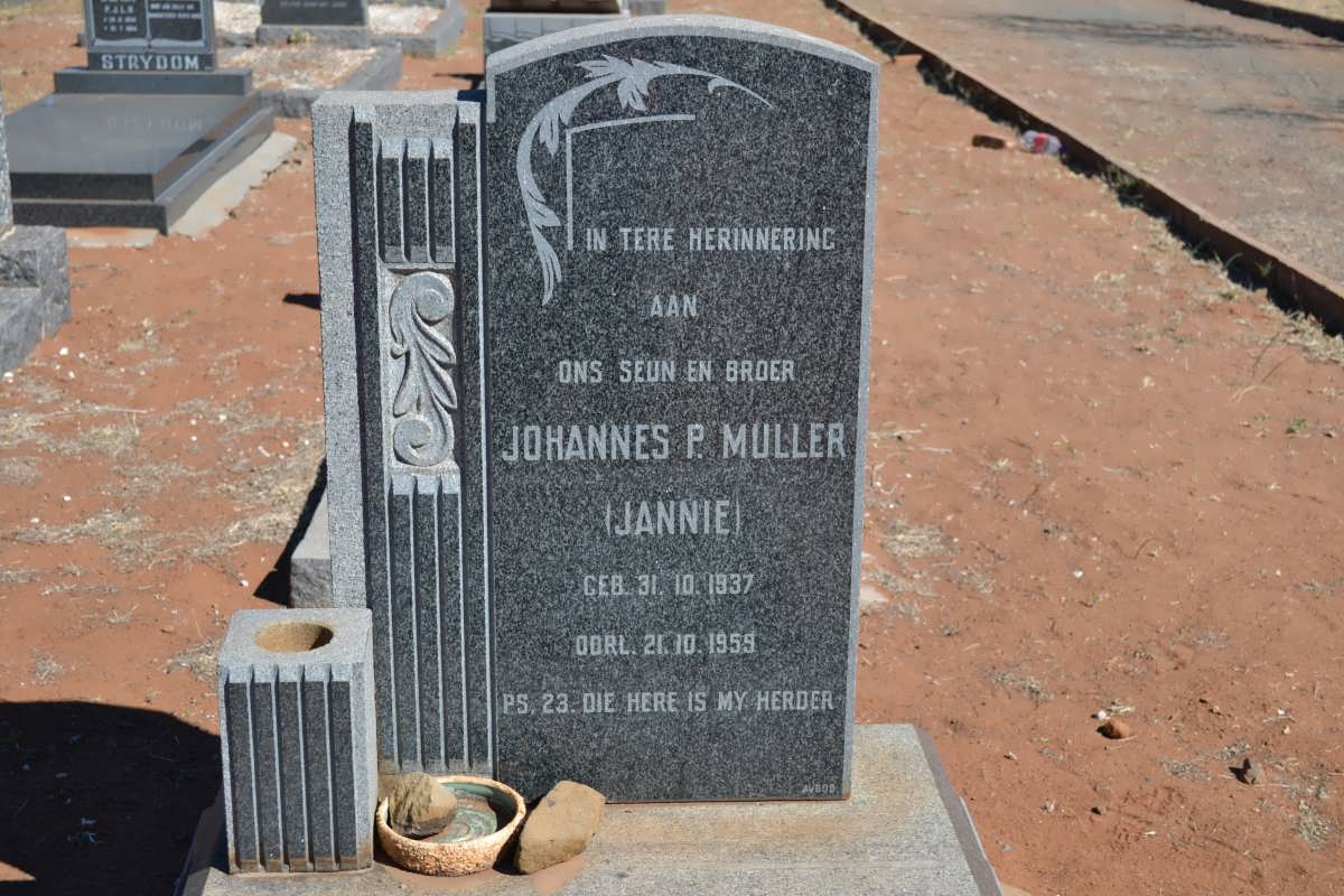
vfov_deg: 28.1
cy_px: 448
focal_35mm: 48
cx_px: 672
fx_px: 1792
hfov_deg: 41.1
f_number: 5.6
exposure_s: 1/125
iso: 100
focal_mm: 32
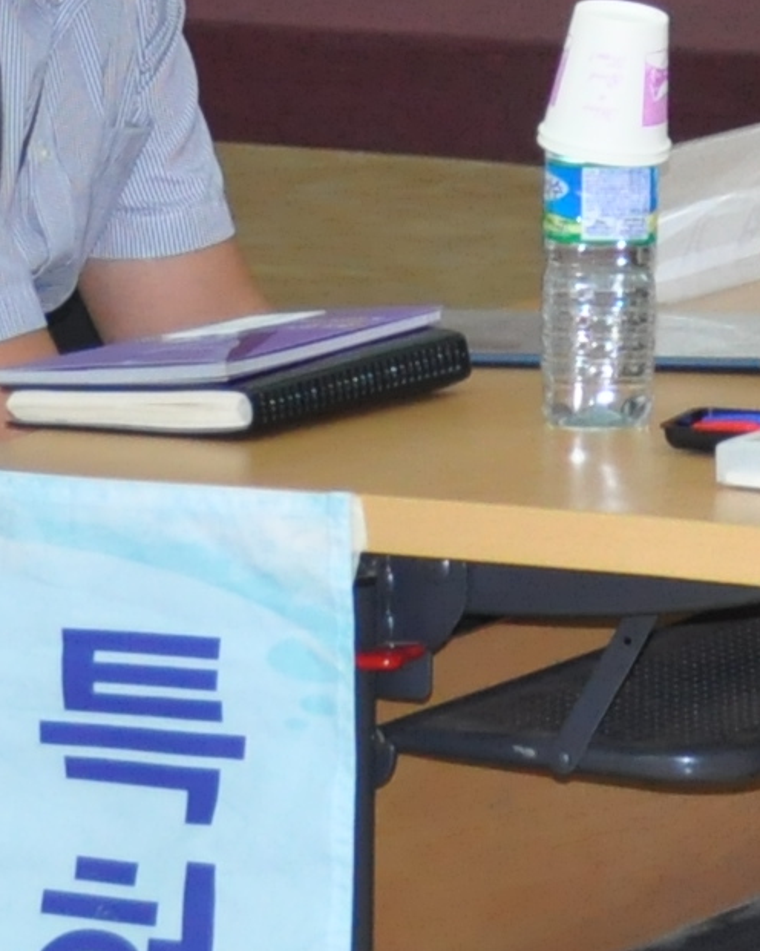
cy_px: -632
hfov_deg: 5.0
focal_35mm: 311
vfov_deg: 6.1
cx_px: 607
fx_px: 8744
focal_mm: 32
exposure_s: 1/60
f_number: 4.8
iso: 800
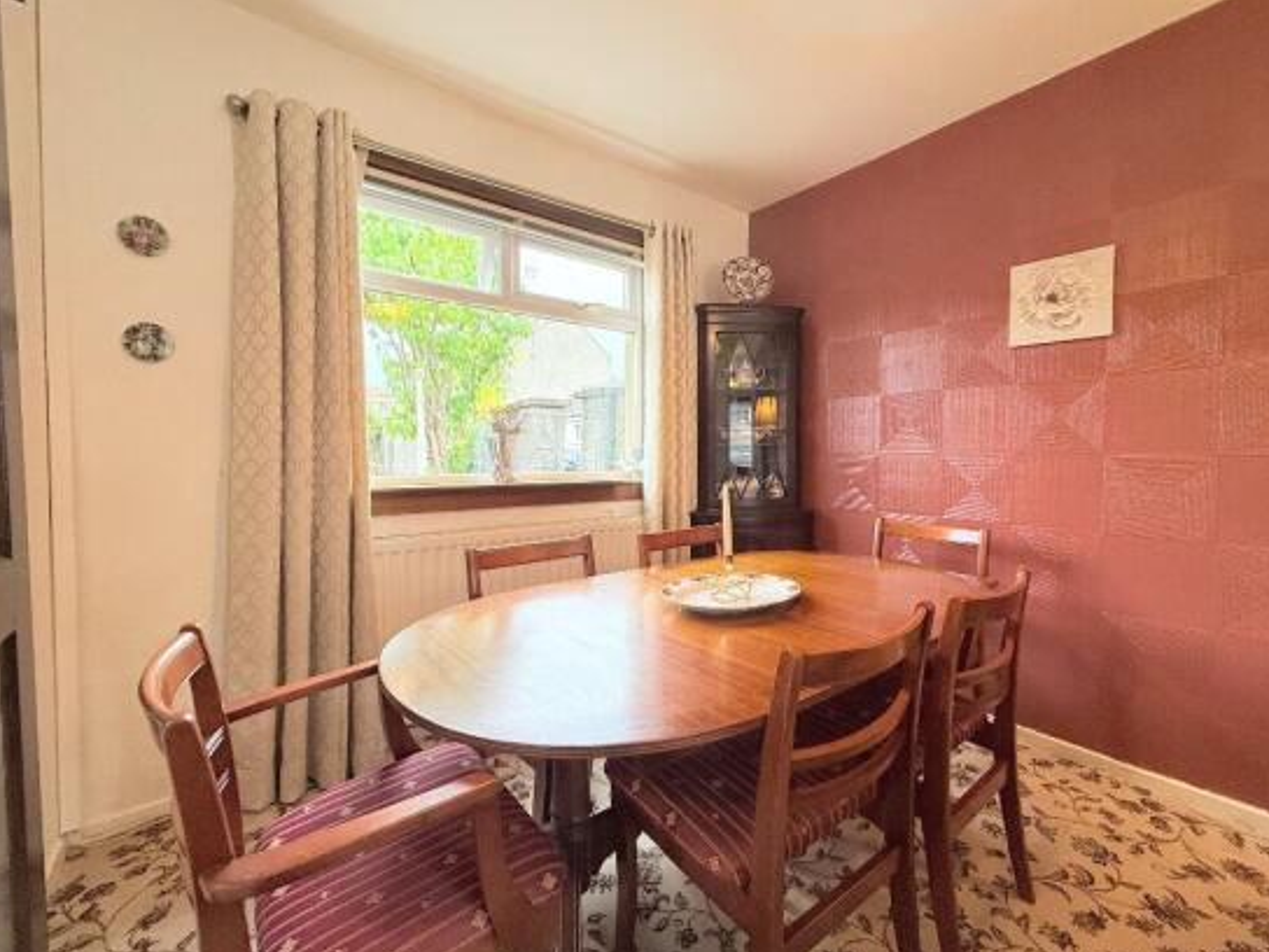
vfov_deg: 81.7
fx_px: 550
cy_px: 468
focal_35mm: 15
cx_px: 652
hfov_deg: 98.1
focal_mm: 2.22
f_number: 2.2
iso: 200
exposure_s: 1/100
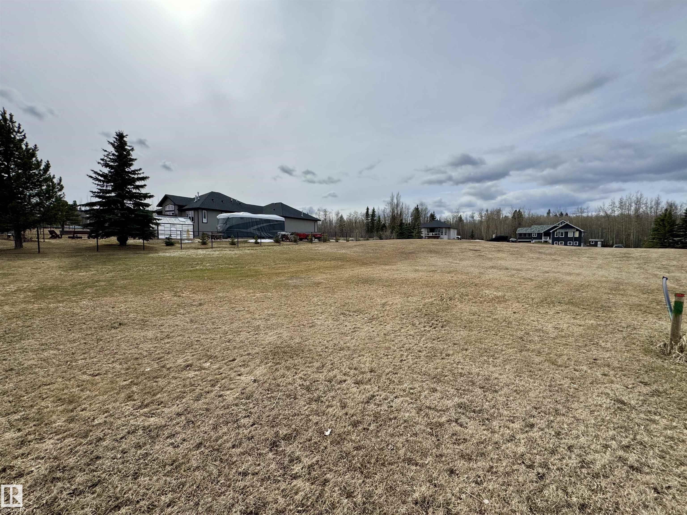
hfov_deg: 102.1
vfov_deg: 85.7
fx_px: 278
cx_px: 344
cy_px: 258
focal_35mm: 14
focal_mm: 2.22
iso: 50
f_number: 2.2
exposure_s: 1/3390
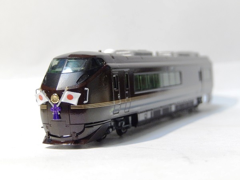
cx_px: 120
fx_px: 589
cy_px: 90
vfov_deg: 17.4
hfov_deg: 23.0
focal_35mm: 85
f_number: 5.1
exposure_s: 1/4
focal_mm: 15.2
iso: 200
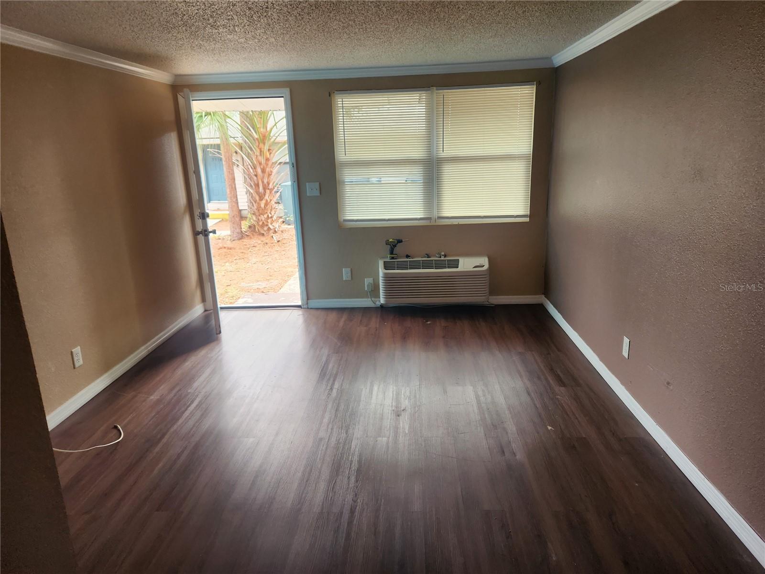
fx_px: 508
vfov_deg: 58.9
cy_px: 287
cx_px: 382
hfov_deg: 73.9
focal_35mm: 23
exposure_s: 1/180
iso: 160
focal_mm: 5.4
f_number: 1.8
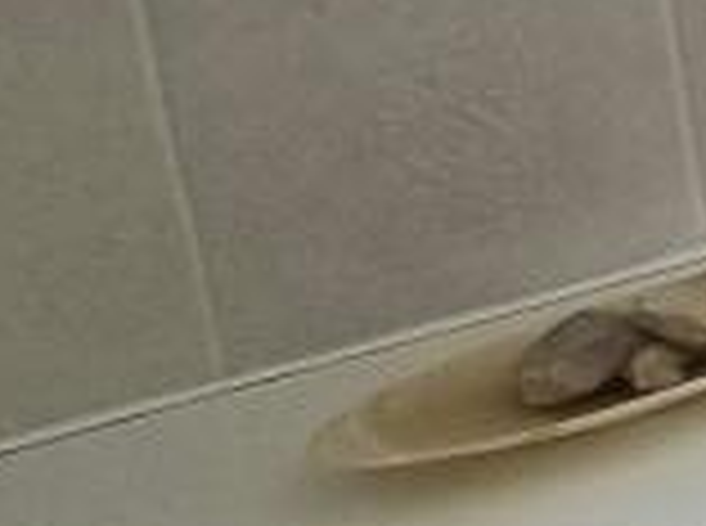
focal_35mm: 85
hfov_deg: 11.6
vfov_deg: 16.2
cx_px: 2105
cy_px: -198
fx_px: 1730
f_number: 2.2
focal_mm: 2.2
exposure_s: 1/278
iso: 50
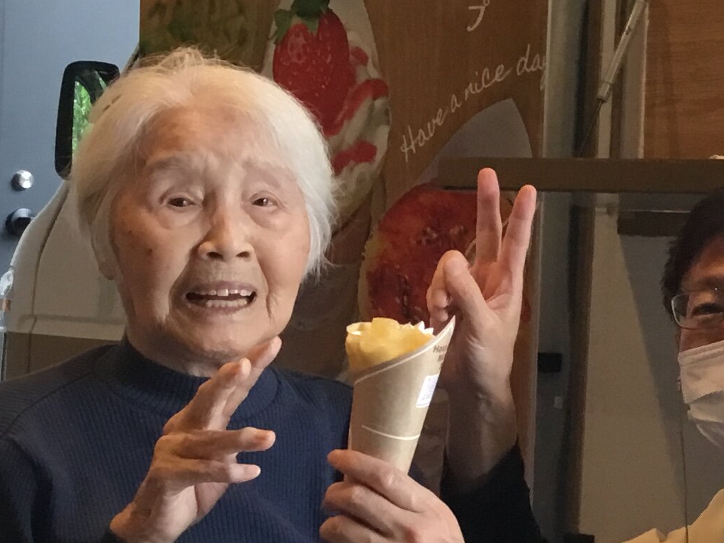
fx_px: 2071
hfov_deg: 18.6
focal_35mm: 99
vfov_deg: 14.9
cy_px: 200
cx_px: 914
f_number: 2.4
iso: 40
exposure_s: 1/30
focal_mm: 3.3
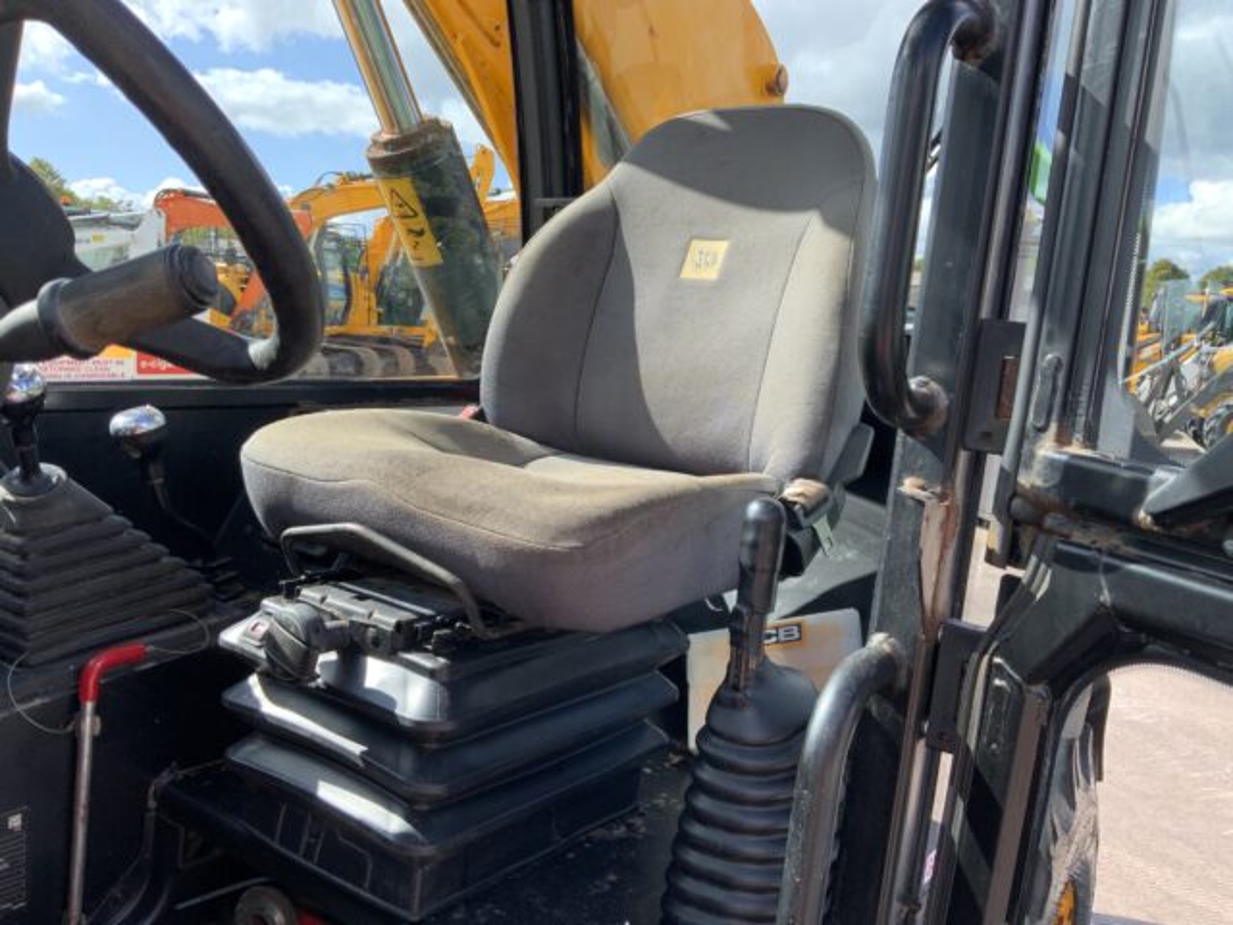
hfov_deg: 61.7
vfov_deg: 48.2
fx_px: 1033
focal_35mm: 29
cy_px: 462
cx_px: 616
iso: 16
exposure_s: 1/391
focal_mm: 3
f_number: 1.8
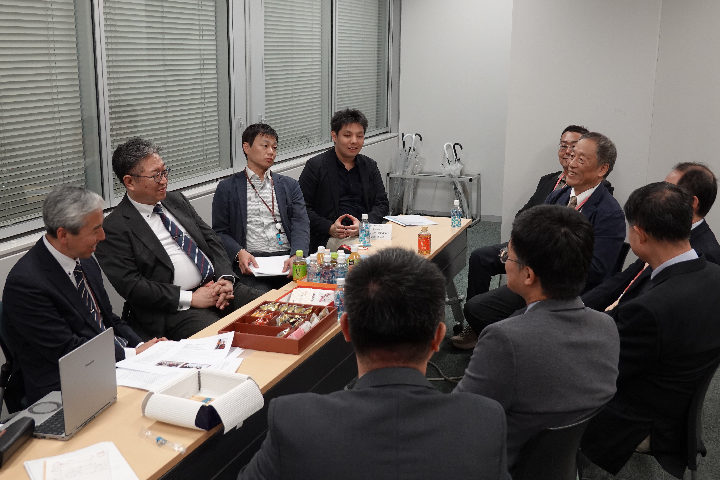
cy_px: 250
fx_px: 840
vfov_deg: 31.9
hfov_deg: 46.4
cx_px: 359
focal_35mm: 42
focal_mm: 14.99
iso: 640
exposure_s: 1/60
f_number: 4
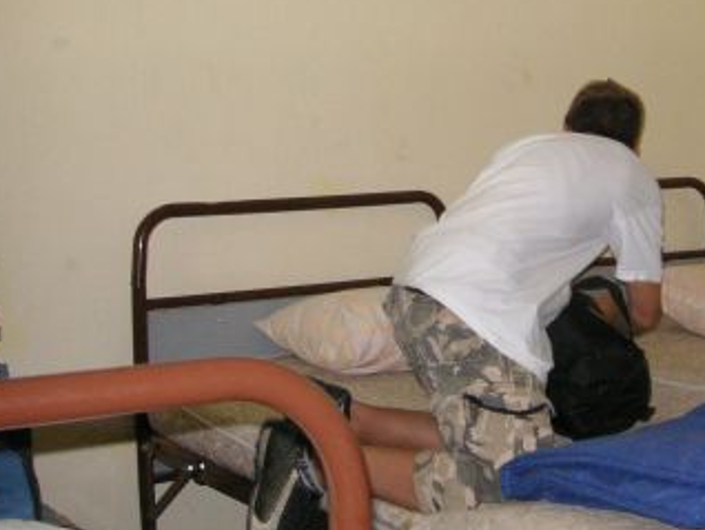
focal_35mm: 62
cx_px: 560
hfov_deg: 30.4
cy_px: 182
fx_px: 1264
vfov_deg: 23.6
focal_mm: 6.1
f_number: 2.8
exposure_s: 1/45
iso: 160
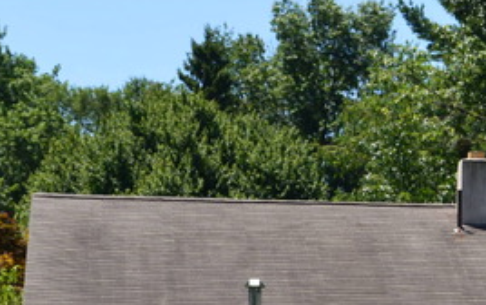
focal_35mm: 224
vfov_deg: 5.9
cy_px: 343
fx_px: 2965
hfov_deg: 9.1
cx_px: 733
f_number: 10
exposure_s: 1/320
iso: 400
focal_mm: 45
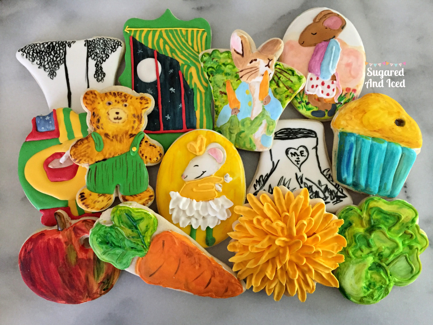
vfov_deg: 48.2
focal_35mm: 29
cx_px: 216
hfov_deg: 61.7
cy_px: 162
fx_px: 363
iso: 250
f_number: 2.2
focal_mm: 4.15
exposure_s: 1/30
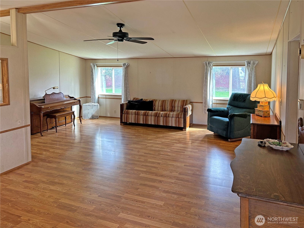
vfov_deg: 53.1
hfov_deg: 67.3
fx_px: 228
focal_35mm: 26
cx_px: 152
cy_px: 114
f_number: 1.5
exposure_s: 1/60
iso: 64
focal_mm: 5.7
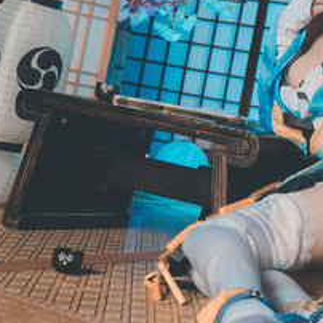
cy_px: 101
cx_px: 337
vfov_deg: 18.4
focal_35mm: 94
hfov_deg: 17.9
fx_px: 992
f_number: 4
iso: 1250
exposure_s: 1/125
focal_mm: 35
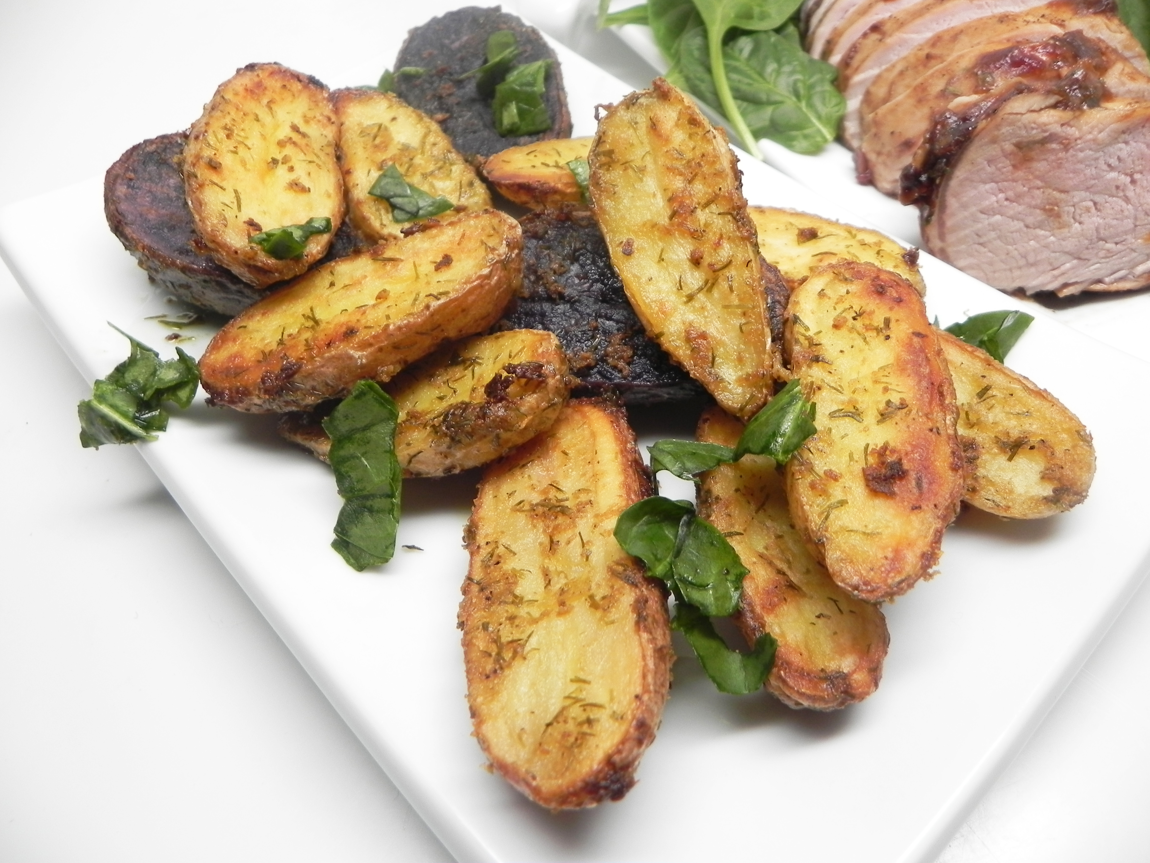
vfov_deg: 53.1
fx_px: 864
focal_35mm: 26
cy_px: 432
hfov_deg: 67.3
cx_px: 575
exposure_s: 1/34
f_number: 2.8
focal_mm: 4.6
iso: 160
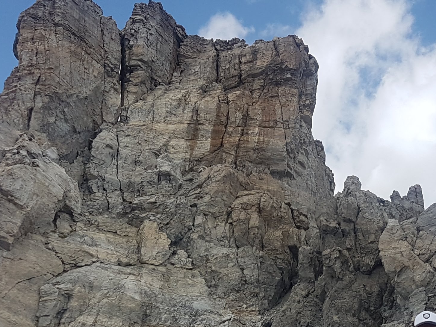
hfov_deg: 26.8
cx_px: 299
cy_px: 328
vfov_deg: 19.8
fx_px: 907
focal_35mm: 72
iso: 40
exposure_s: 1/1728
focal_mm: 4.2
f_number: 1.7
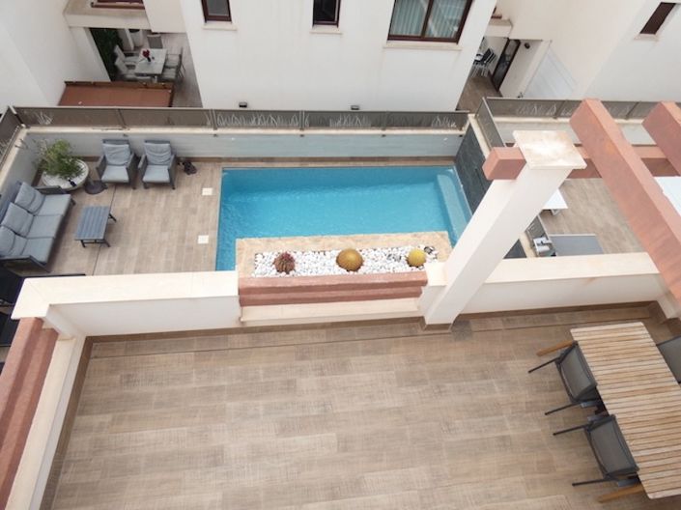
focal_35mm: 20
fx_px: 393
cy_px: 255
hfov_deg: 81.8
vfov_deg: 65.9
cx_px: 340
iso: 80
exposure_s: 1/500
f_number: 2.8
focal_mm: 3.6
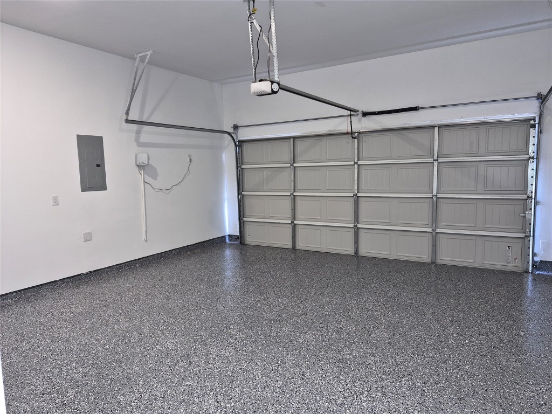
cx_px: 276
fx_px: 367
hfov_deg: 73.9
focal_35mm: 23
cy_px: 207
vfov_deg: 58.9
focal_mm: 5.4
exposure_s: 1/15
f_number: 1.8
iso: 125
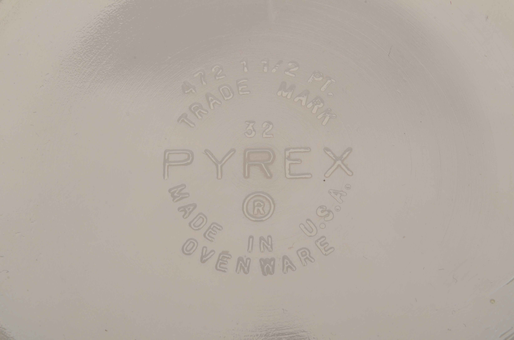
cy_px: 170
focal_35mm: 82
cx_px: 257
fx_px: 1175
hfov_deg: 24.7
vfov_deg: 16.5
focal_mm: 55
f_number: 25
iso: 100
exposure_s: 1/160
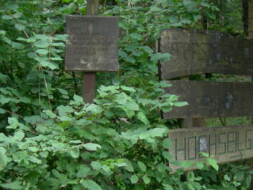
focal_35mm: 61
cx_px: 201
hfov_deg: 30.9
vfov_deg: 23.8
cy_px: 139
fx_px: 446
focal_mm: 7.5
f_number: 3.8
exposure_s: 1/32.6
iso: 200
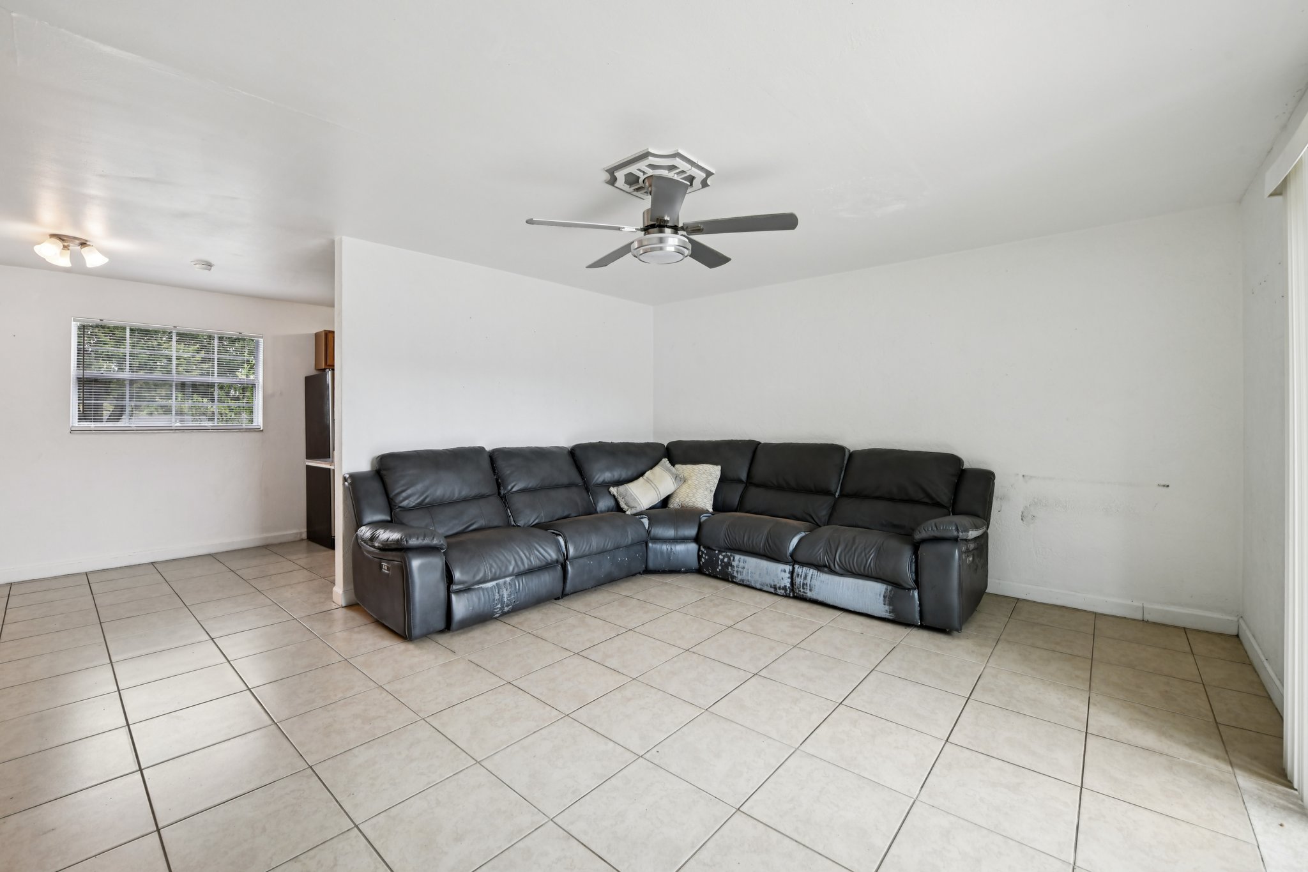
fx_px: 509
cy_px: 436
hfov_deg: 104.3
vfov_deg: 81.2
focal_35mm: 14
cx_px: 654
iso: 400
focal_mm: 14
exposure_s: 1/25
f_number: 8
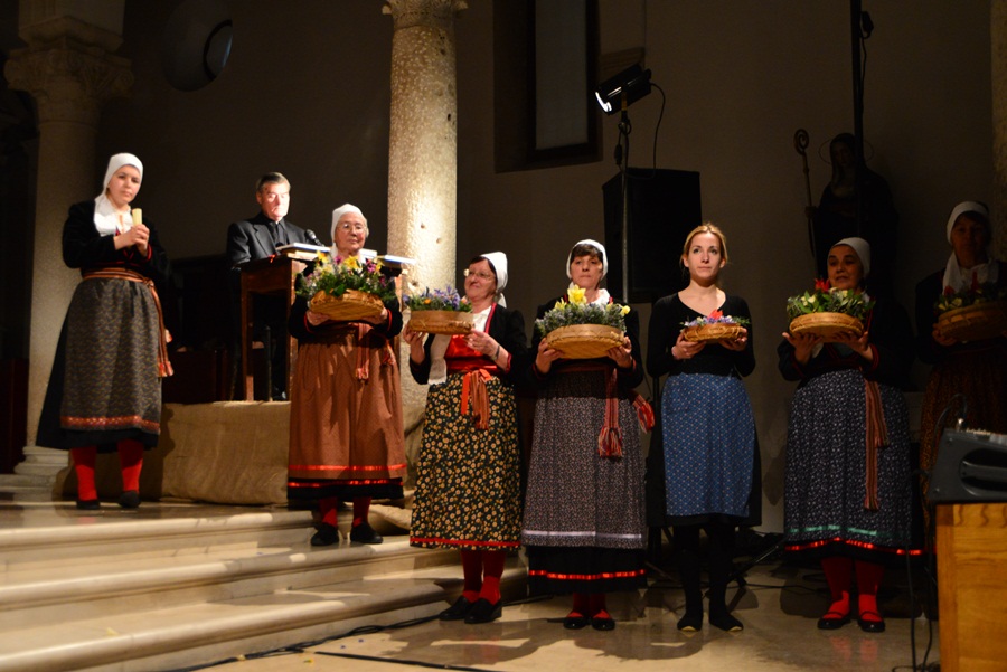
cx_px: 504
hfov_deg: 46.4
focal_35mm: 42
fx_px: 1175
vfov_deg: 31.9
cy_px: 336
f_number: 4.5
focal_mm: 42
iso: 2500
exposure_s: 1/20
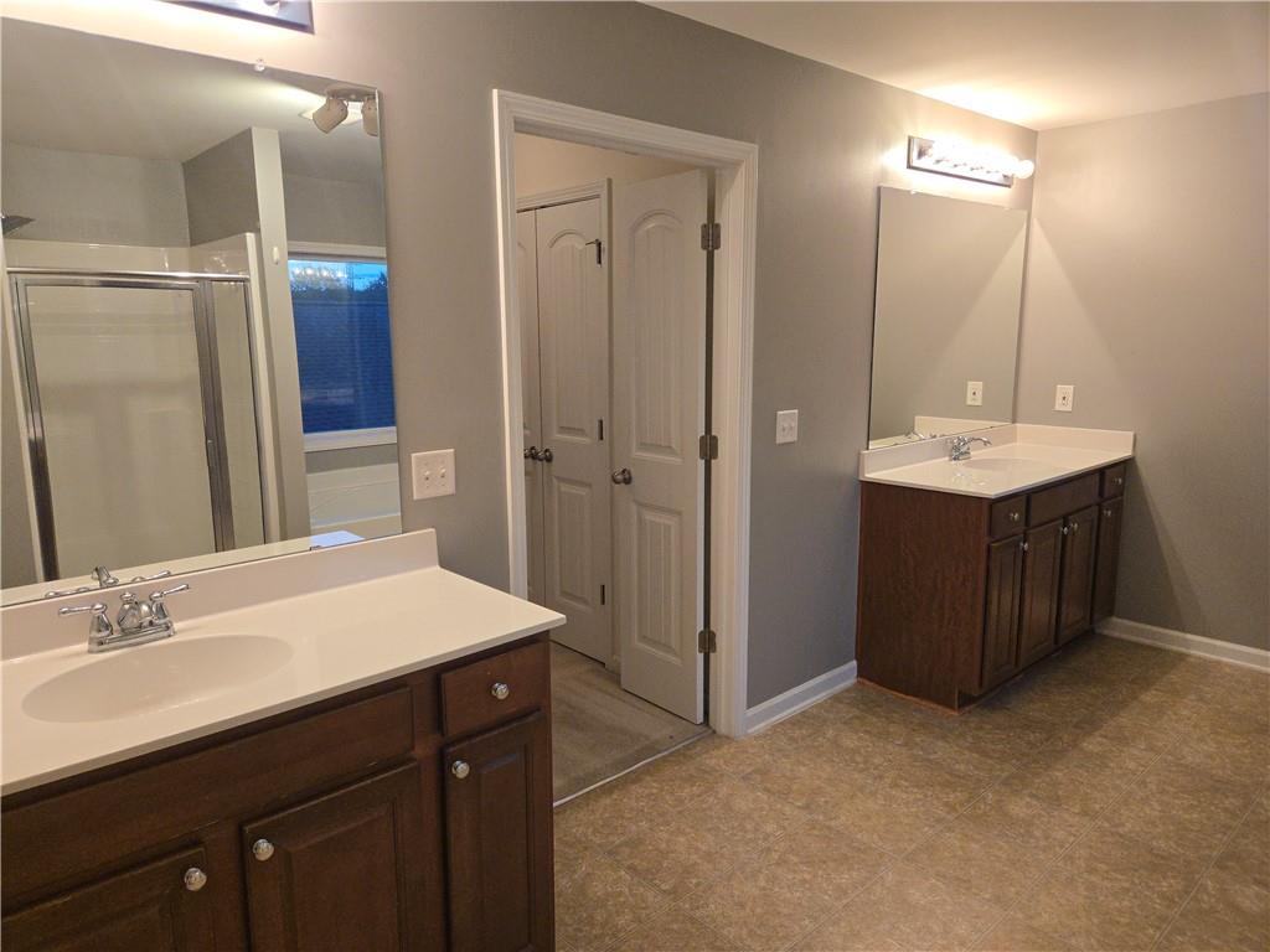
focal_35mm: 23
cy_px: 476
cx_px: 635
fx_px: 844
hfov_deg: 73.9
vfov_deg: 58.9
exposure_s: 1/120
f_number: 1.8
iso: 200
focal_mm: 5.4
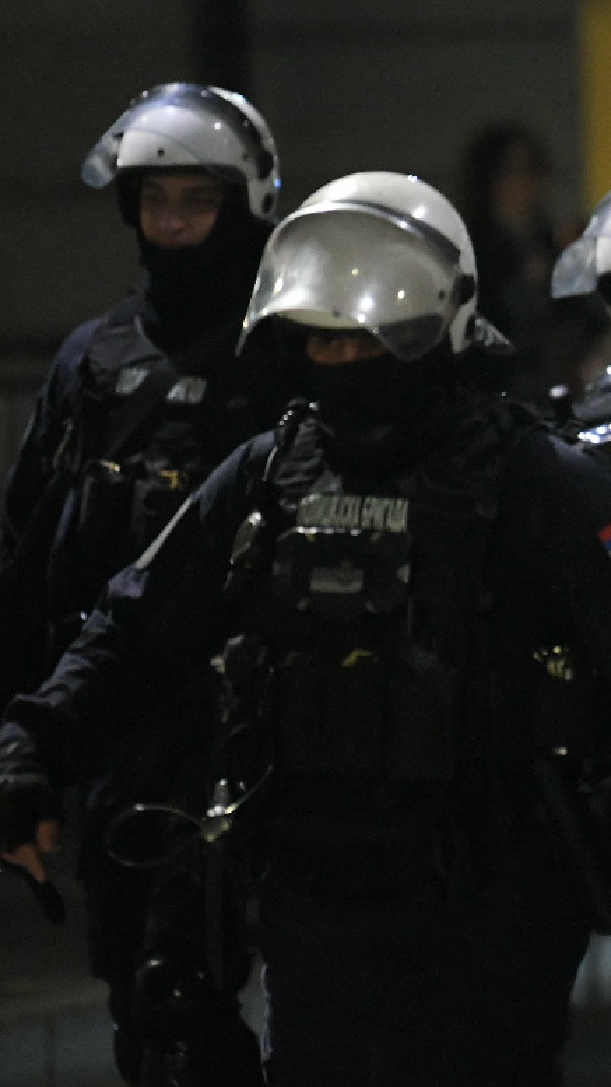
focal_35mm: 437
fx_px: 12588
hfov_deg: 2.8
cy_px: 367
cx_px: 1030
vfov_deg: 4.9
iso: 10000
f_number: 3.2
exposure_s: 1/320
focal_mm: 200
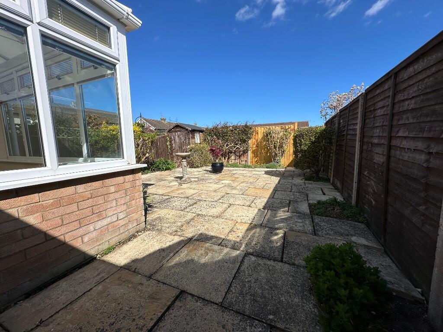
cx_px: 222
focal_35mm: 14
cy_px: 166
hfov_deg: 102.1
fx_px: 179
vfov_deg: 85.7
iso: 40
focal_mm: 2.22
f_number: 2.2
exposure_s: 1/2451
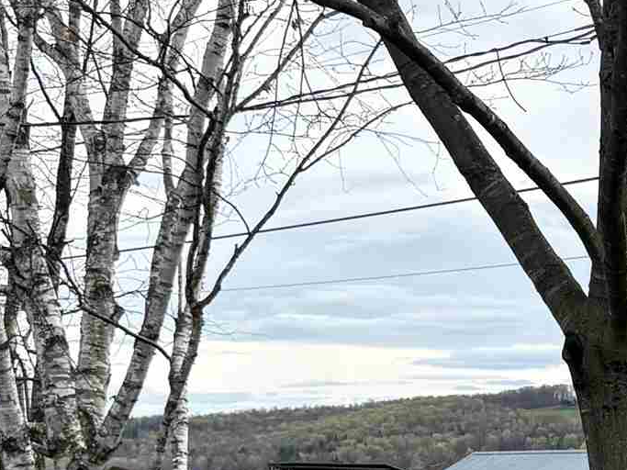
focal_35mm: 117
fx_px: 2119
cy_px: 555
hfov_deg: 15.5
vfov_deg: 12.4
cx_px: 942
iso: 50
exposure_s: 1/2242
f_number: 1.6
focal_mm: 5.96
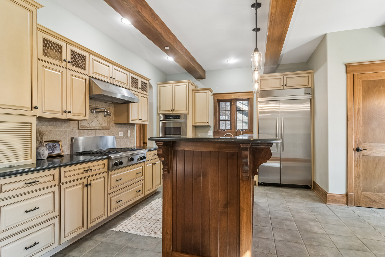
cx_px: 192
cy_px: 128
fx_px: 192
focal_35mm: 18
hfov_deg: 90.0
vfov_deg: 67.4
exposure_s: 1/5
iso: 200
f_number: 8
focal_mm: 12
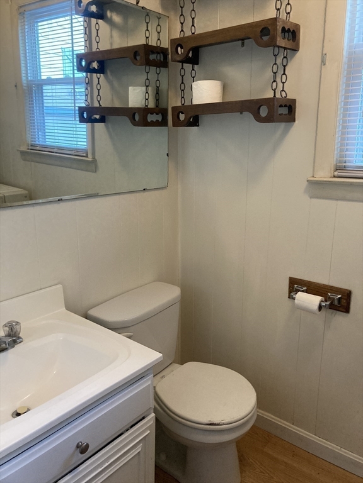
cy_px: 242
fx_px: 391
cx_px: 182
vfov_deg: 63.4
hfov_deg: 49.7
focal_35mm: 28
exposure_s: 1/60
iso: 320
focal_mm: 3.99
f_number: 1.8
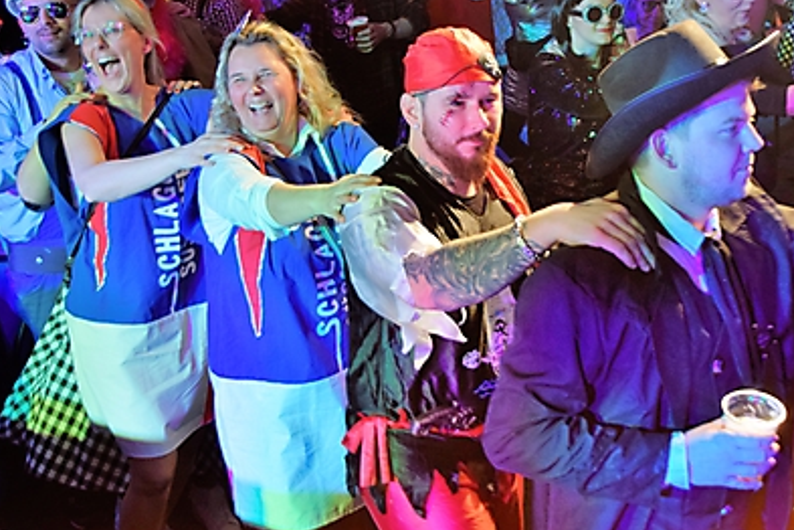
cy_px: 170
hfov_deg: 32.2
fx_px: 1362
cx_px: 531
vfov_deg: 21.9
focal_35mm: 62
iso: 720
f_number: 4
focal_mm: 27
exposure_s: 1/60
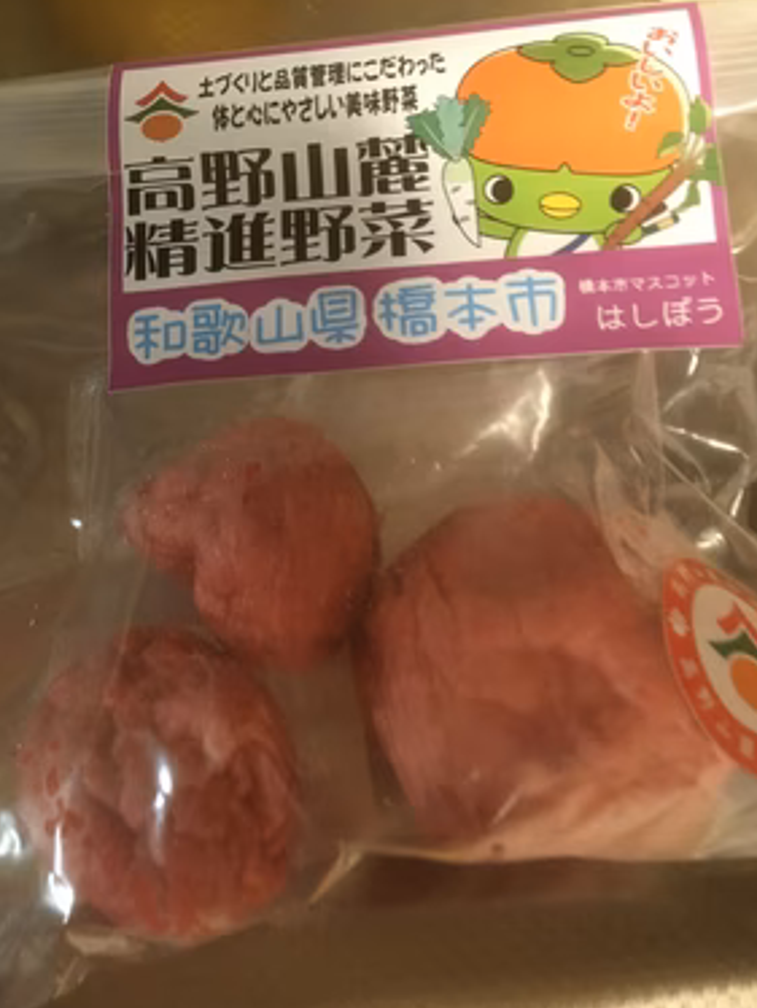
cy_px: 504
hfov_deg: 45.5
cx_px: 388
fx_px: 903
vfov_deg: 58.3
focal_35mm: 31
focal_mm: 4.15
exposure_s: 1/15
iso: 400
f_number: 2.2
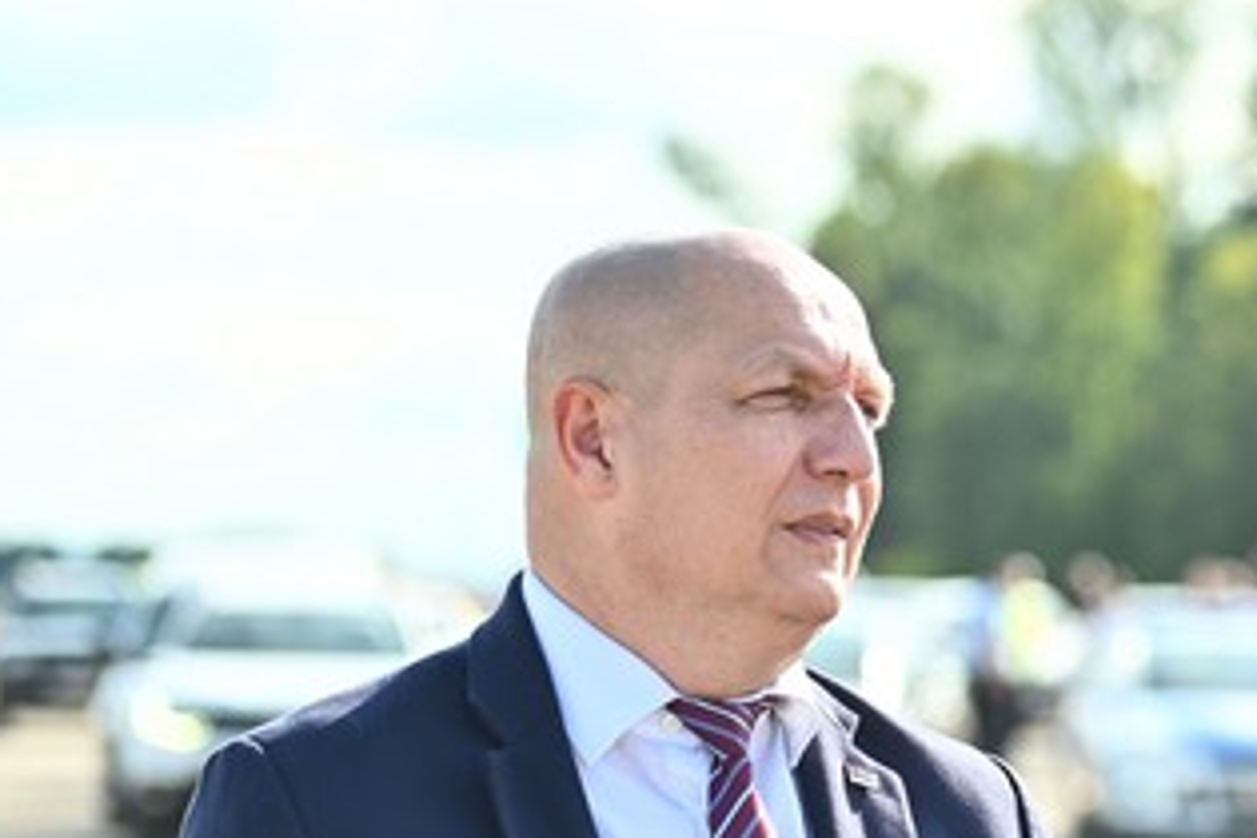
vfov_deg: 6.9
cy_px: 972
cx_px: 1349
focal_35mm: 198
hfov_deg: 10.3
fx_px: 6913
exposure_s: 1/1600
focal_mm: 78
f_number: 2.8
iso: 250
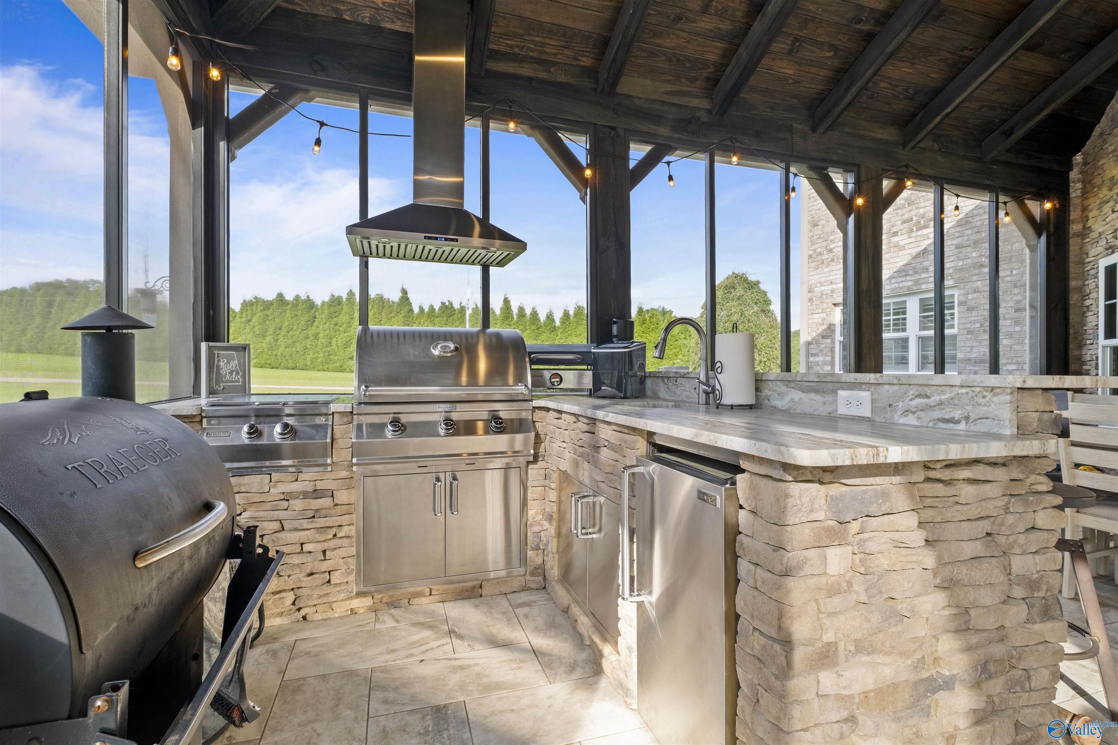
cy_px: 372
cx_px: 559
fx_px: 497
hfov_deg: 96.7
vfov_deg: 73.7
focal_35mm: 16
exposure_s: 1/5
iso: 800
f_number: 8
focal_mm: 10.5
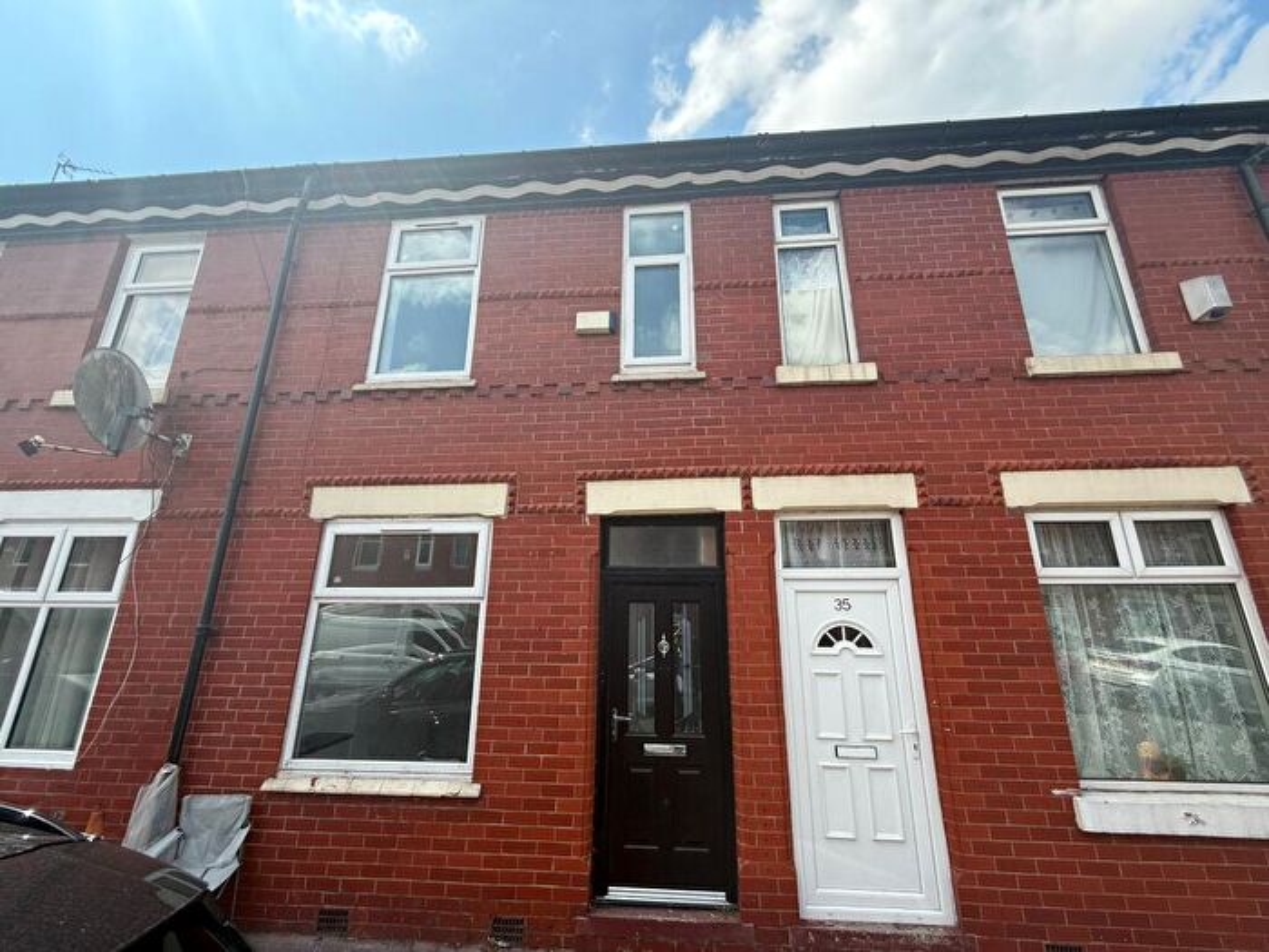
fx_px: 513
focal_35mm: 14
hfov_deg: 102.1
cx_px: 634
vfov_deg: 85.7
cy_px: 476
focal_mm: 2.22
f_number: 2.2
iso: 50
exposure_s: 1/928
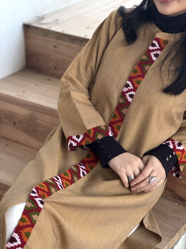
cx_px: 93
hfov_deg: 19.1
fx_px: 552
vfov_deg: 25.3
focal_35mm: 77
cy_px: 124
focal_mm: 9
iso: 250
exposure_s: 1/100
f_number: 2.8
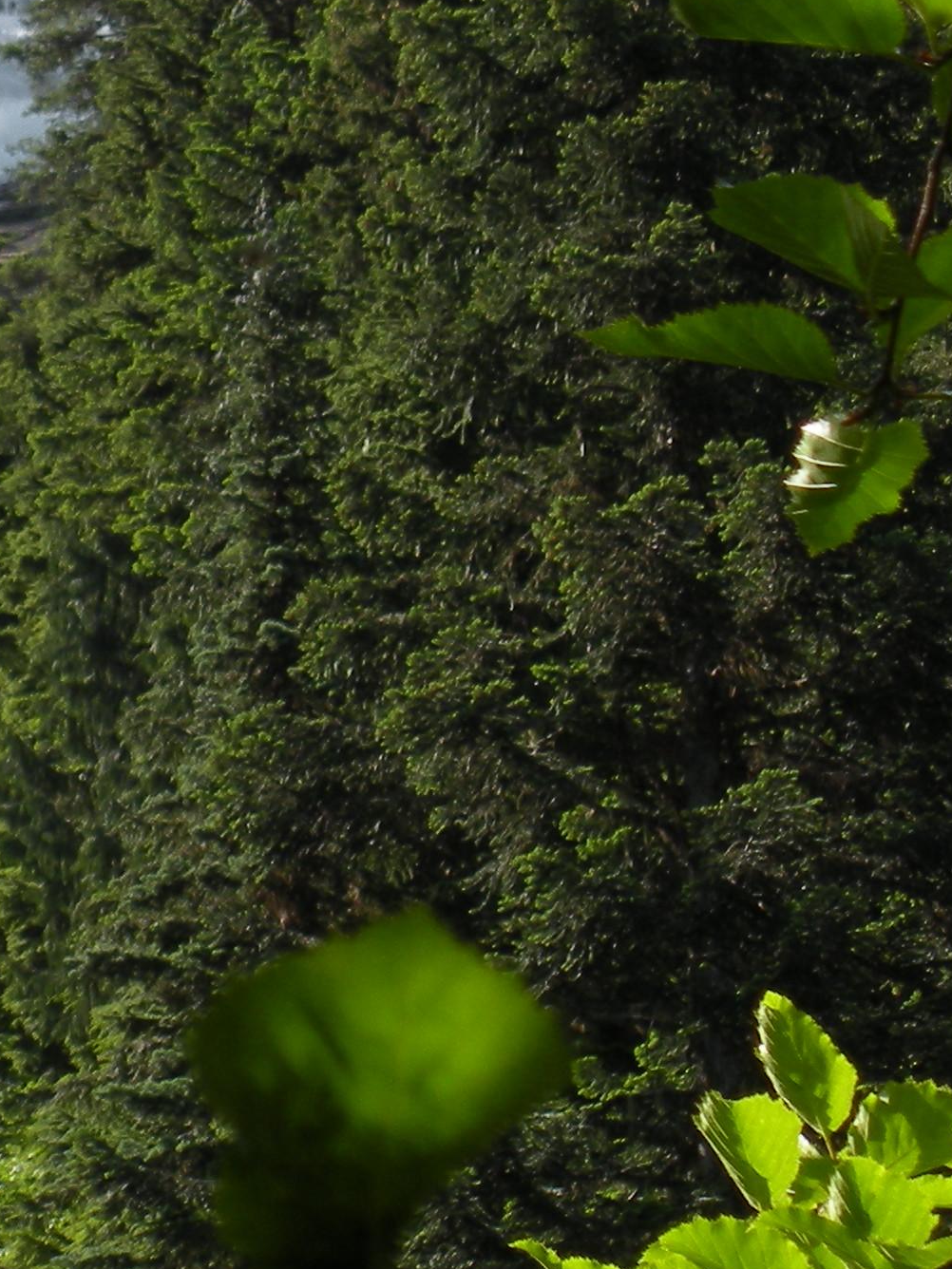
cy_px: 590
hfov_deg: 6.8
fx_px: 7810
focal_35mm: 213
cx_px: -771
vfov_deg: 9.3
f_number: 4.8
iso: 64
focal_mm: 14.2
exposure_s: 1/204
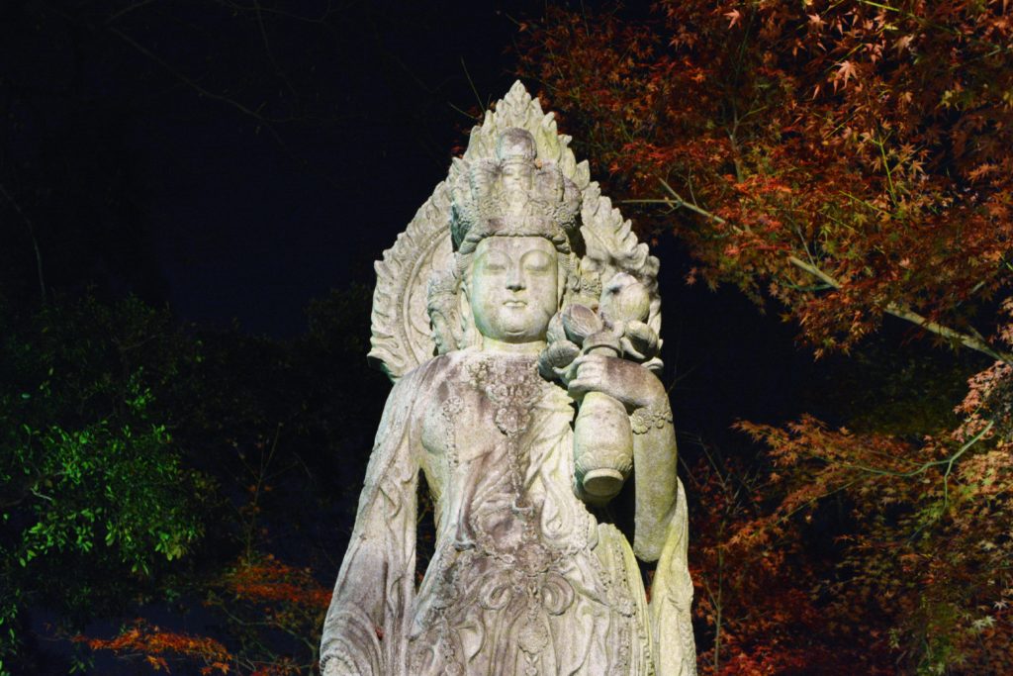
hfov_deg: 51.3
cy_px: 338
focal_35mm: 38
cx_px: 506
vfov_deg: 35.5
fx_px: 1055
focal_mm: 25
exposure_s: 1/15
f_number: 4
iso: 3200
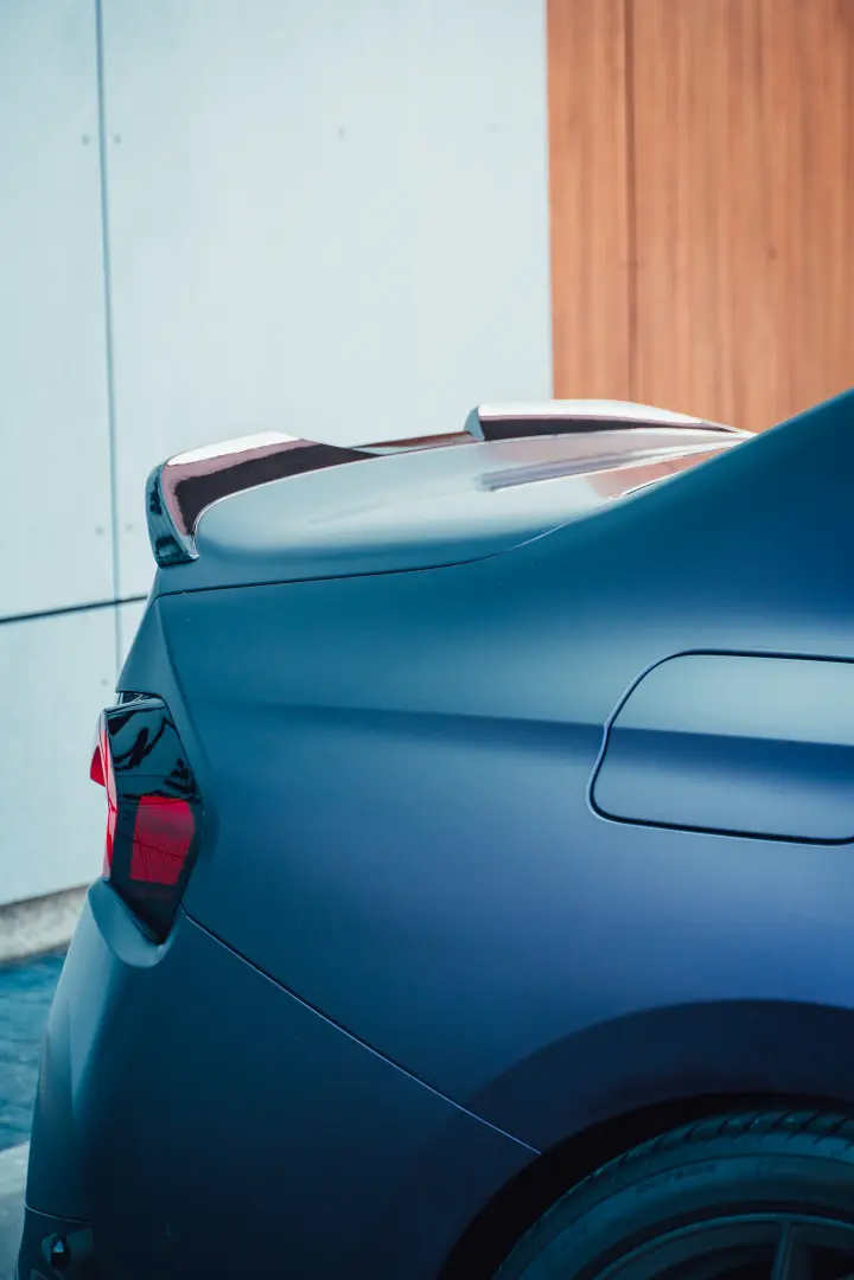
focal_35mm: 126
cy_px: 640
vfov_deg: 16.3
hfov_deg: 10.9
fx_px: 4483
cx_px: 427
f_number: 5.6
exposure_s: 1/160
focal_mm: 84
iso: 320
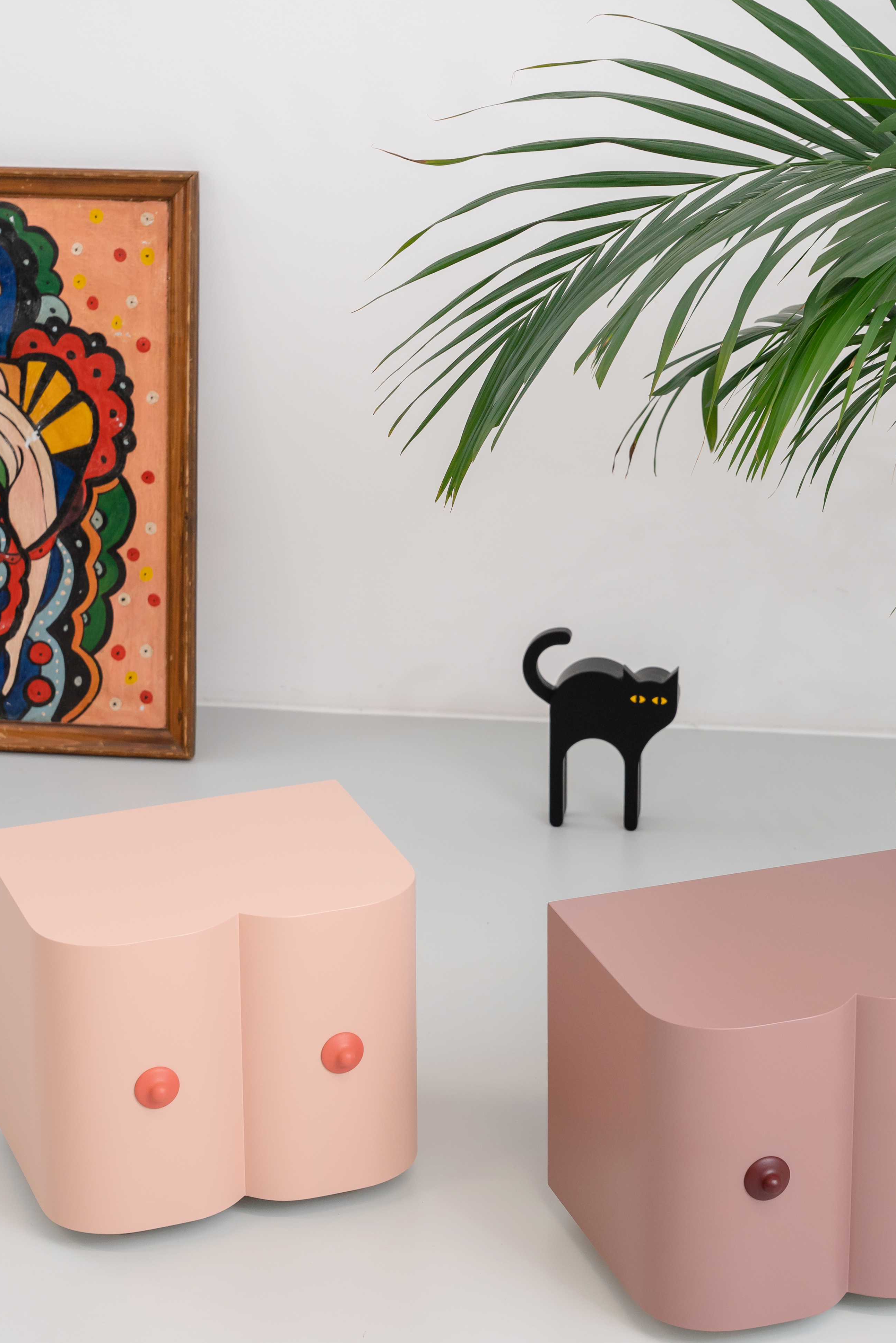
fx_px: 3322
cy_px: 656
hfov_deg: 15.4
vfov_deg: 22.9
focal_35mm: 89
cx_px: 439
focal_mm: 59
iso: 640
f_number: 4.5
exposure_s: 1/125
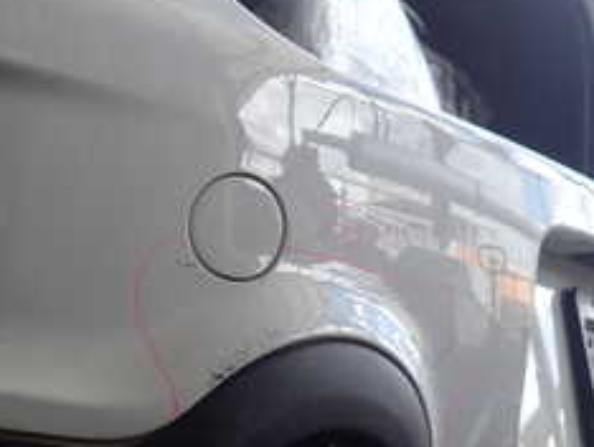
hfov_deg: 29.7
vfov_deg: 22.9
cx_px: 145
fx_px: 1099
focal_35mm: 64
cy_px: 188
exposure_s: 1/250
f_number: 2
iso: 100
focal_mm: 4.5
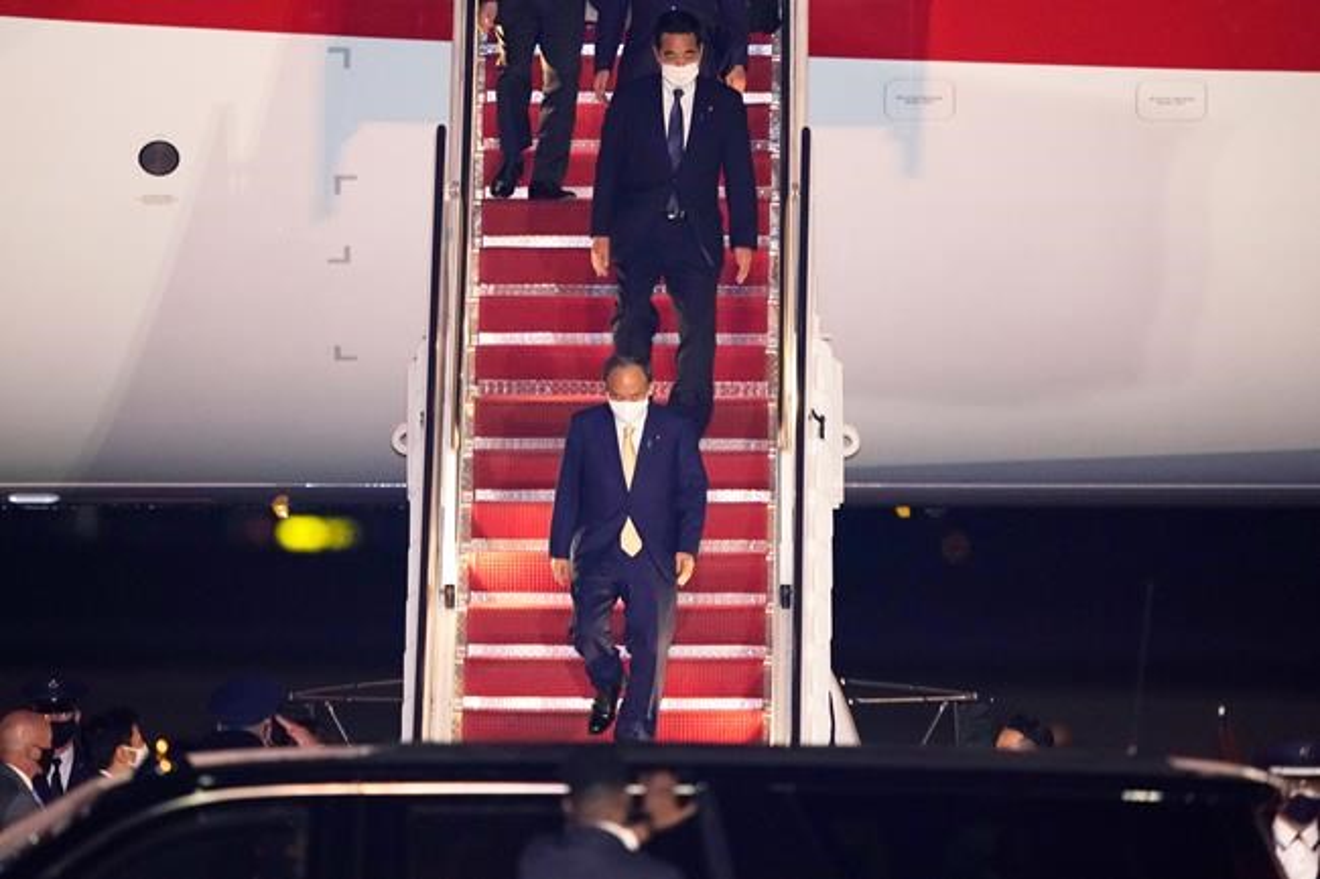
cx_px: 660
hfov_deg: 3.7
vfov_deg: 2.5
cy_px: 440
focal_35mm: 560
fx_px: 20527
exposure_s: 1/125
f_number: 4
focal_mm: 560
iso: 5000
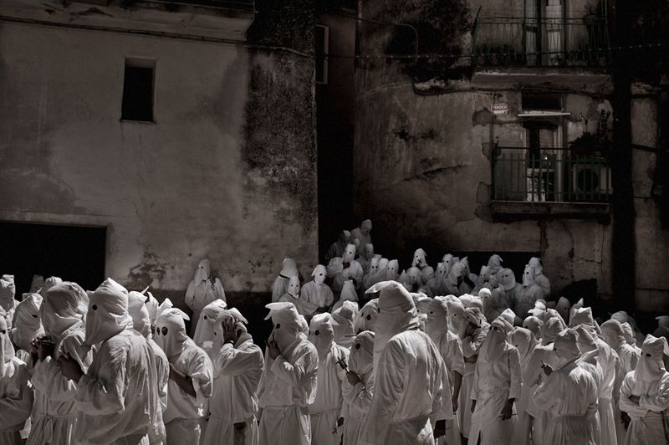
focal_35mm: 50
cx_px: 334
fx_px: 928
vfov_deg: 26.9
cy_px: 222
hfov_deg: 39.6
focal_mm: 50
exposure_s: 1/1500
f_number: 5.6
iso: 100
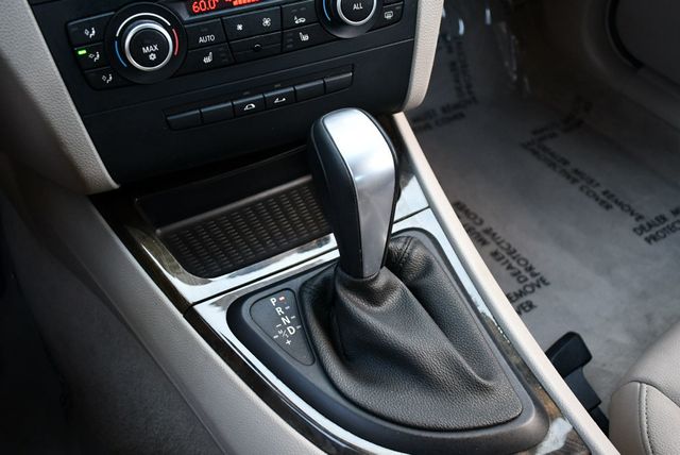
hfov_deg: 53.1
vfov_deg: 36.9
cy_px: 228
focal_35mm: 36
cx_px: 340
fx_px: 681
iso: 800
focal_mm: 18
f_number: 3.5
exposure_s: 1/200
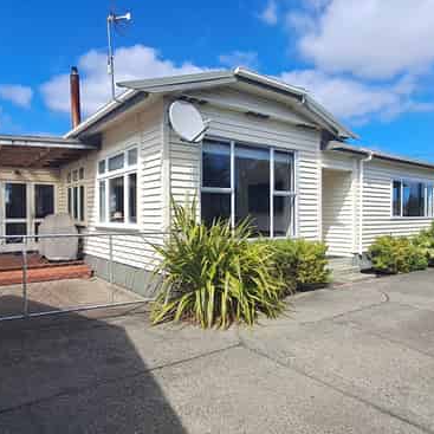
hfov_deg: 77.6
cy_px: 217
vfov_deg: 77.7
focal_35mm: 19
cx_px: 228
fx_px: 270
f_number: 2.2
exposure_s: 1/1706
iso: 40
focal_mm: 1.64
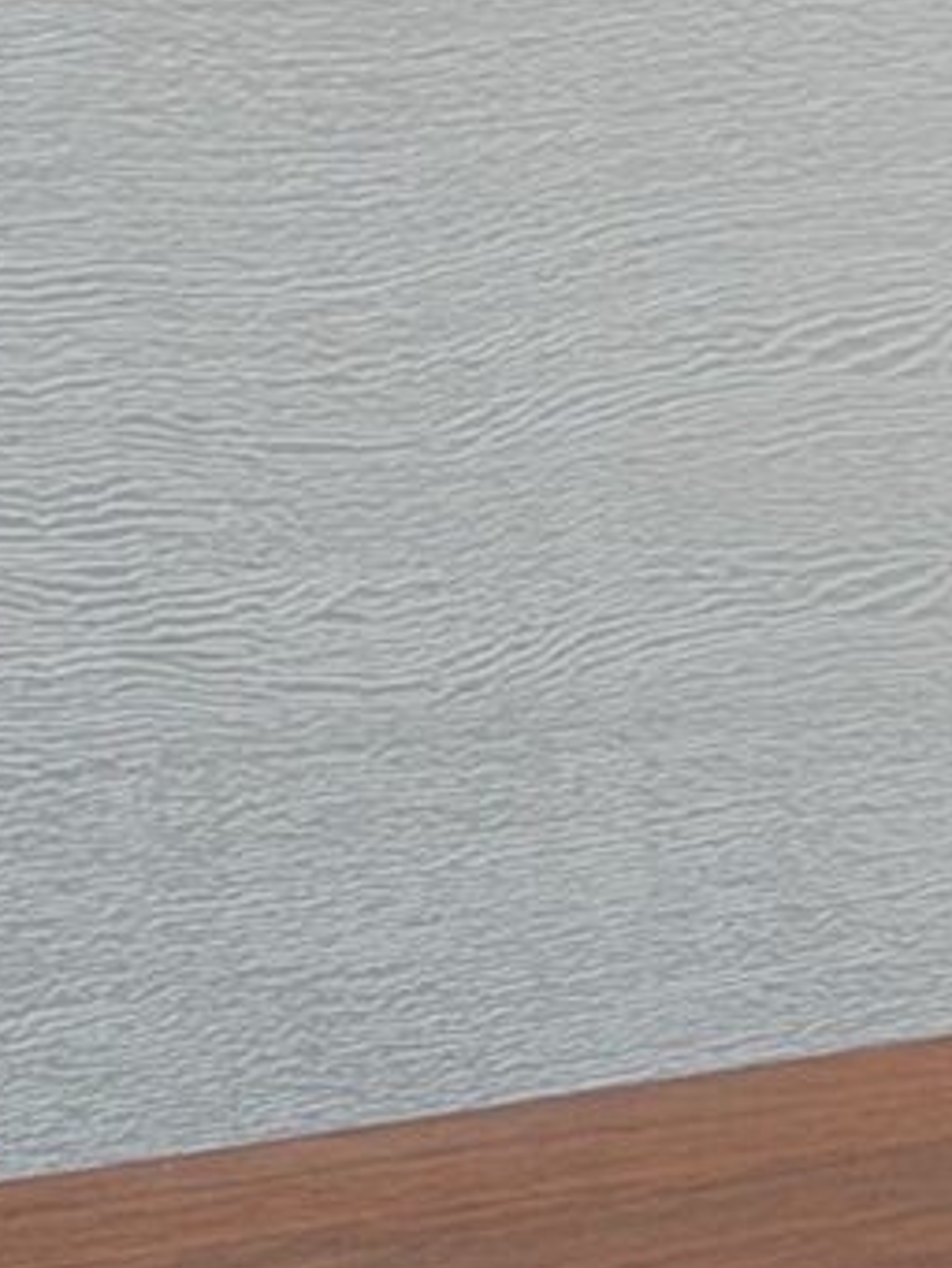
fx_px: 13193
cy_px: 3164
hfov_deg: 4.1
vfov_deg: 5.3
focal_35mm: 360
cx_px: 1670
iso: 64
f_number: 1.78
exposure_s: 1/233
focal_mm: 6.76
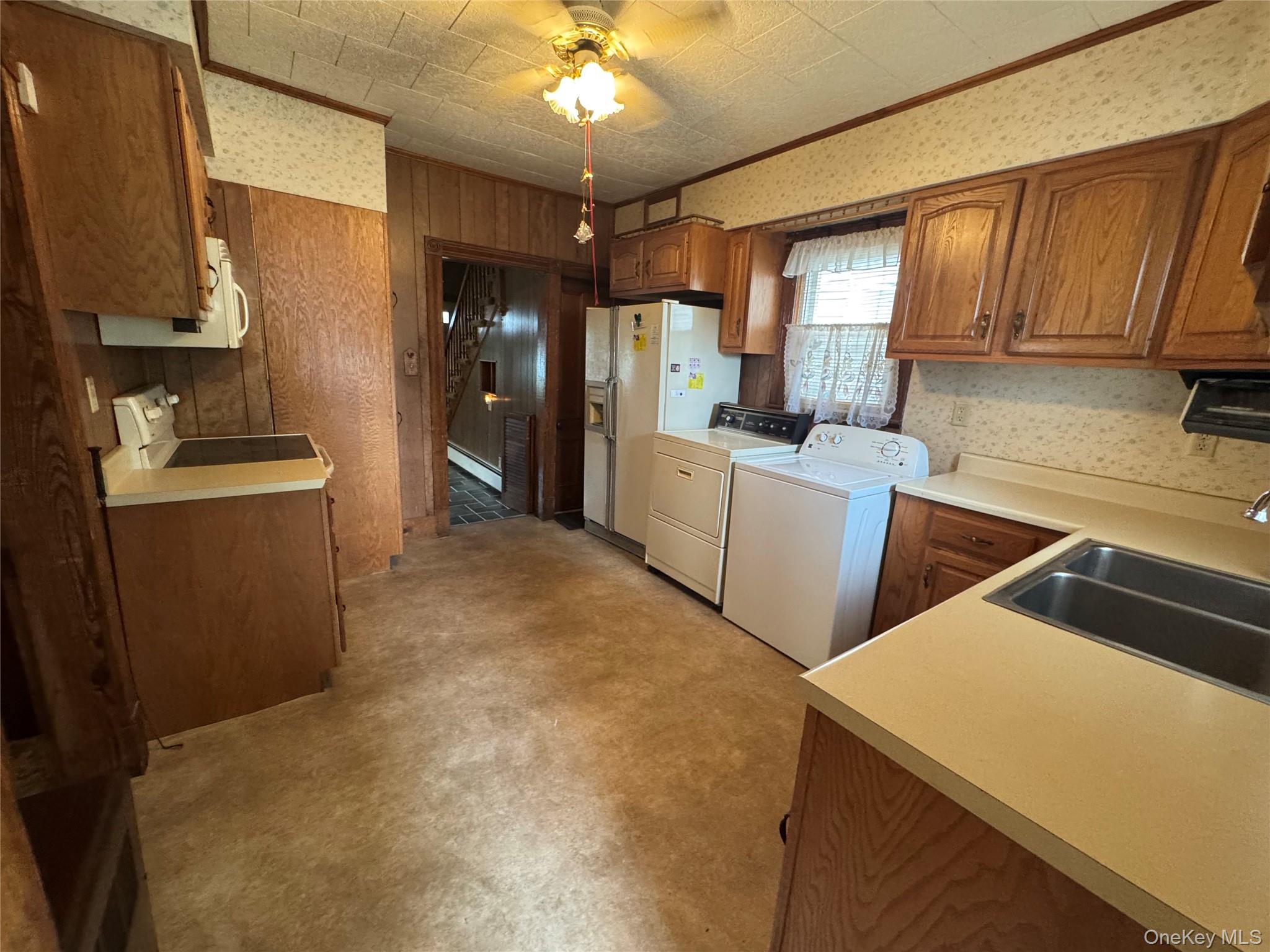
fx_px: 514
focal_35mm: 14
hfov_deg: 102.1
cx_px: 635
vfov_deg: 85.7
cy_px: 476
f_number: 2.2
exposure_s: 1/60
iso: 640
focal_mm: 2.22
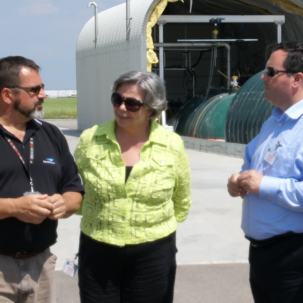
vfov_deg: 11.5
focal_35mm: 151
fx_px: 1500
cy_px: 91
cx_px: 219
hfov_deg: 11.5
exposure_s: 1/250
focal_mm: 35
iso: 100
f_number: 11
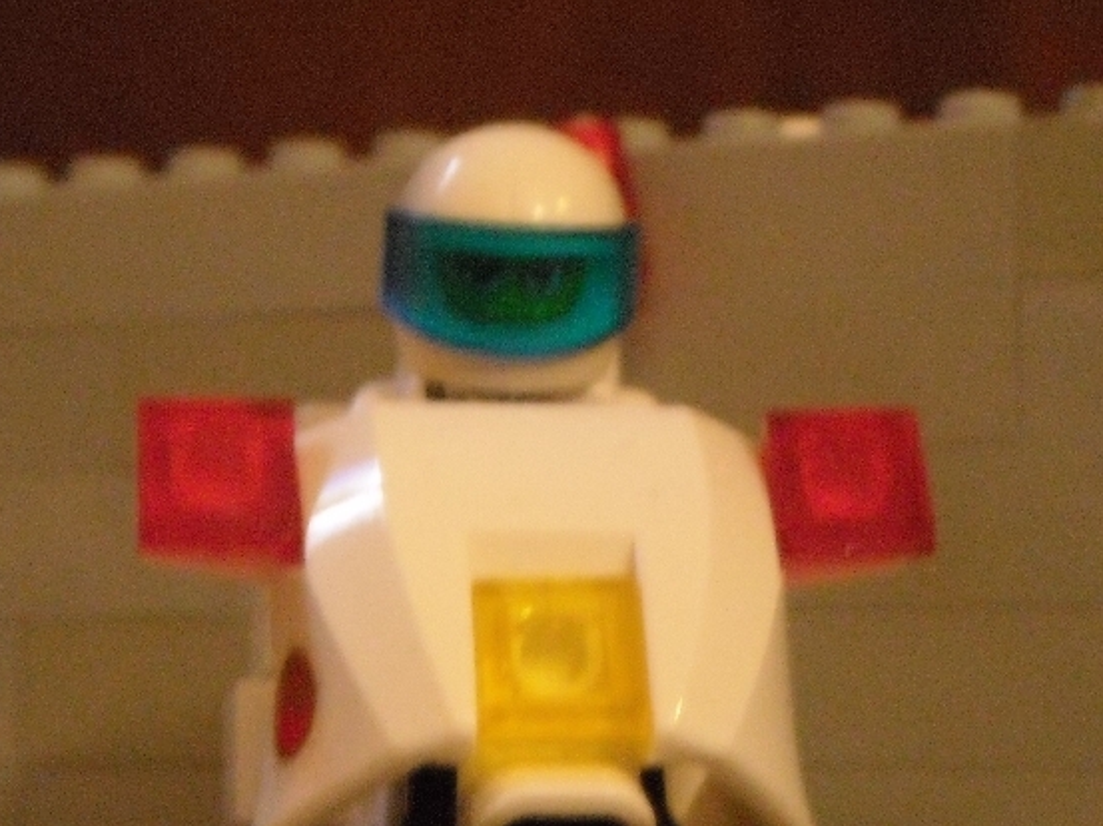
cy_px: 515
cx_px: 576
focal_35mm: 152
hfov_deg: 13.0
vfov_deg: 9.7
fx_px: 4840
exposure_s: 1/2
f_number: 4.7
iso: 800
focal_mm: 17.1
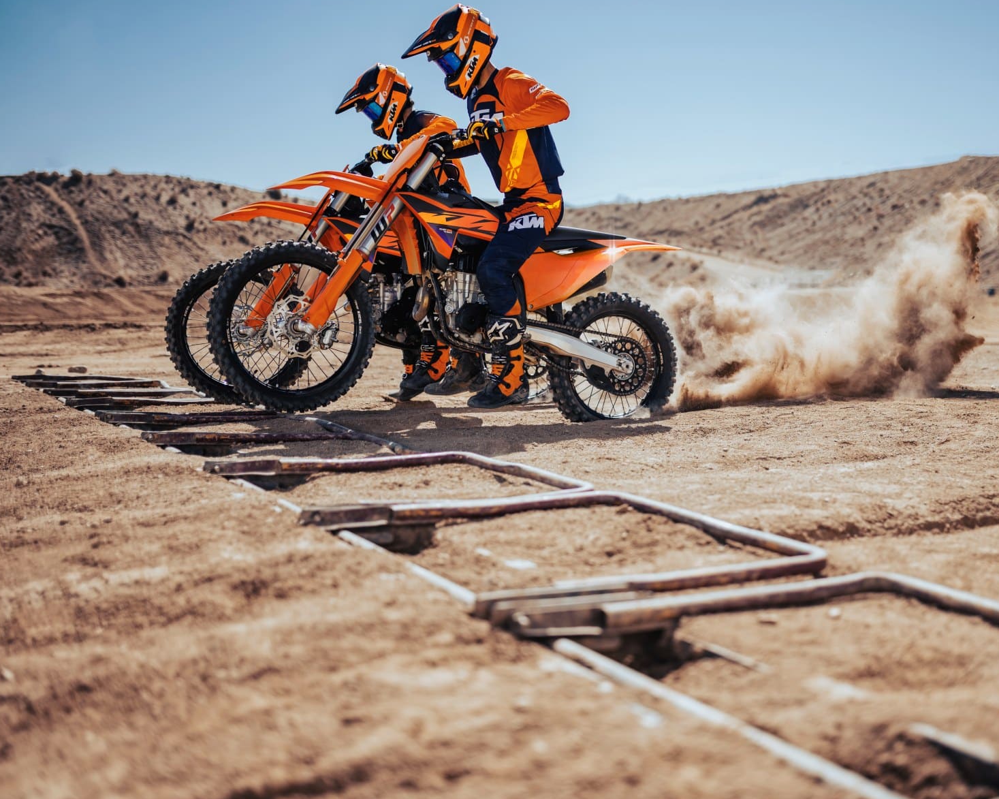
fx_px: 1271
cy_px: 386
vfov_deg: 34.9
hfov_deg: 42.5
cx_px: 637
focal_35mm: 43
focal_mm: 35
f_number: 1.4
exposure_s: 1/3200
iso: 31
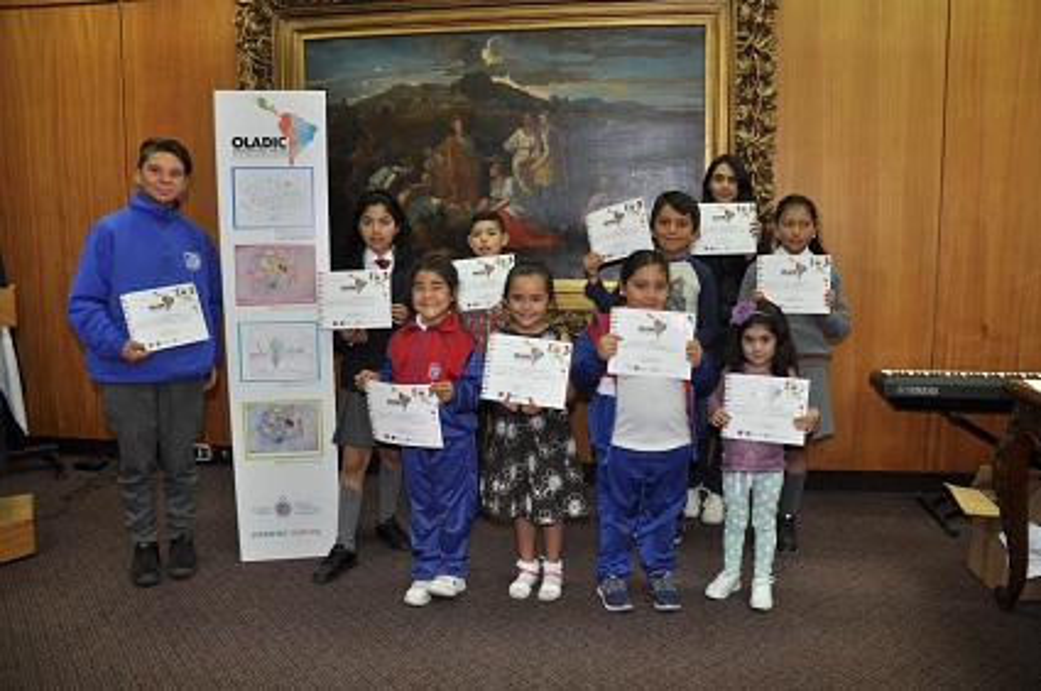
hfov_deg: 67.5
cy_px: 346
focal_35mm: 27
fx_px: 780
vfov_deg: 47.8
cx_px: 520
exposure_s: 1/30
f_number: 3.5
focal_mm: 18
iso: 200
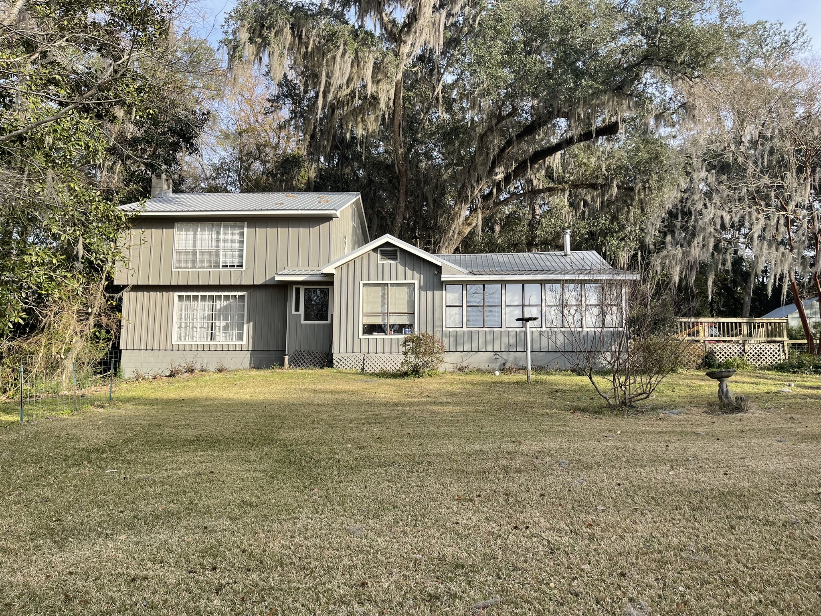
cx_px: 410
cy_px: 308
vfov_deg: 54.9
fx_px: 593
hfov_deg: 69.4
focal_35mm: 25
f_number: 1.6
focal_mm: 5.1
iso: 32
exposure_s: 1/1003
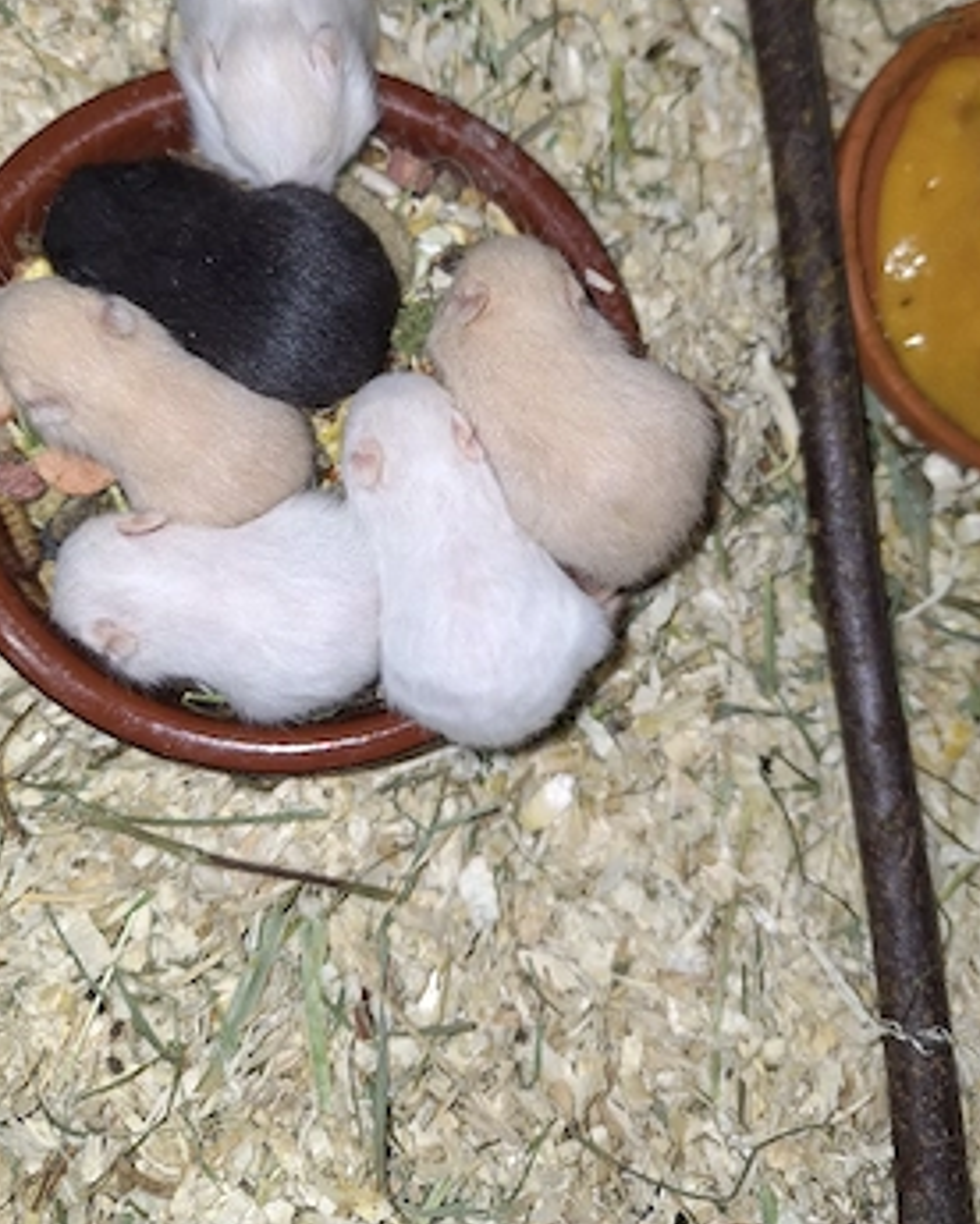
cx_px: 515
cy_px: 532
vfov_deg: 65.8
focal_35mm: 26
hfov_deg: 54.9
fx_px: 943
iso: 40
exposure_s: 1/123
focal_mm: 5.54
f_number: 1.8
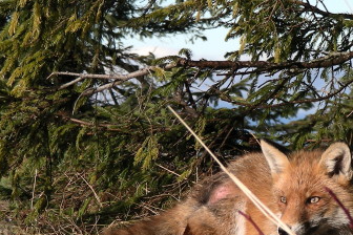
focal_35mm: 348
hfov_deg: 5.9
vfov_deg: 3.9
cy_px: 206
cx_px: 315
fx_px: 3412
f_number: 4
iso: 50
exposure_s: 1/238
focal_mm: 24.7
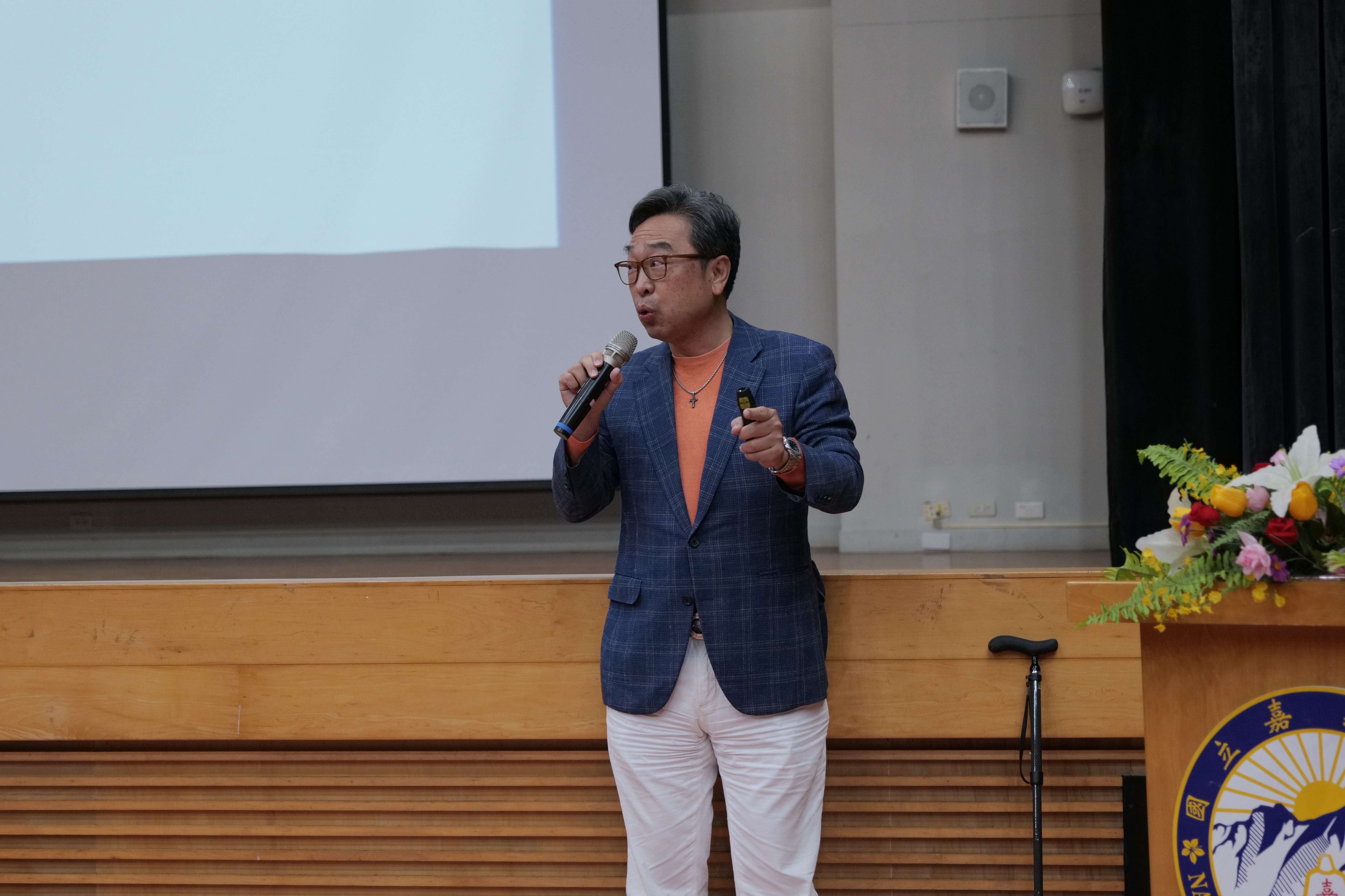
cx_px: 672
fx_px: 2316
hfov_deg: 32.4
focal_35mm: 62
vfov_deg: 21.9
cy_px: 448
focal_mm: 62
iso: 4000
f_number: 4.5
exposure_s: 1/250
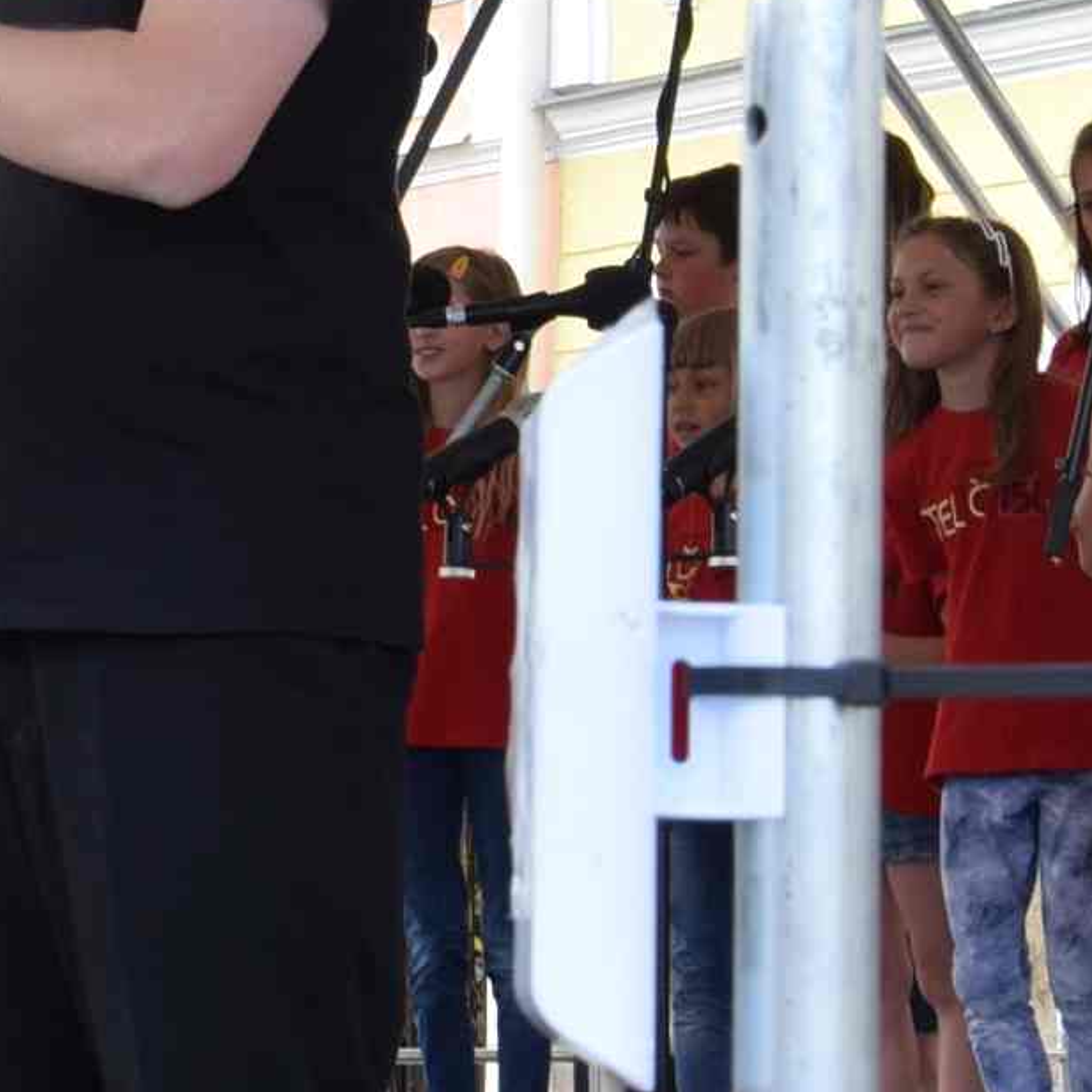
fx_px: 7067
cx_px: 64
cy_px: -67
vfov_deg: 8.8
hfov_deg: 8.8
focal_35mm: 198
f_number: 10
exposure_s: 1/100
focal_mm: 32
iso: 400
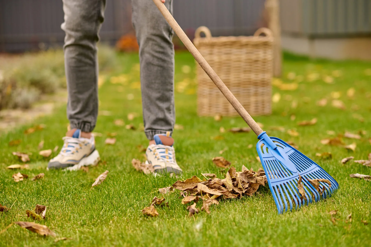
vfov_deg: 16.0
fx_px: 875
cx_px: 186
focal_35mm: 85
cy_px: 124
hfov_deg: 23.9
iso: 200
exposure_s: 1/800
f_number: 2.8
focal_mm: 85
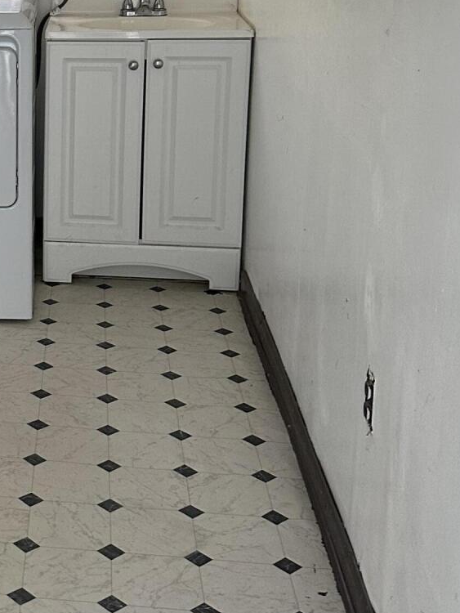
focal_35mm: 64
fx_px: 1133
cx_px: -132
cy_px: 135
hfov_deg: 20.9
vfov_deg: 29.7
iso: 250
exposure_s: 1/73
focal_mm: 6.86
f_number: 1.78
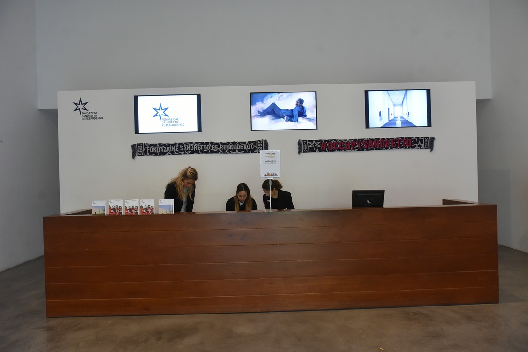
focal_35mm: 24
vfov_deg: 53.1
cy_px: 176
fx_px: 352
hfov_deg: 73.7
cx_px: 264
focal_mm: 24
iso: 3200
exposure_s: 1/200
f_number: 4
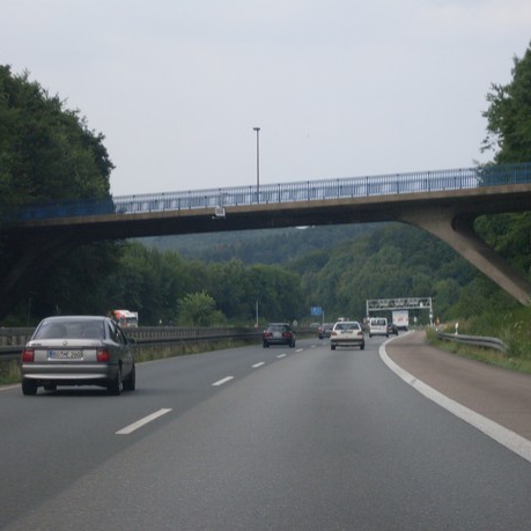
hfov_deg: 14.3
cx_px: 277
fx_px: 2117
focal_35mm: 122
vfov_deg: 14.3
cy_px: 266
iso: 80
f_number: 4.8
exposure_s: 1/250
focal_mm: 17.1
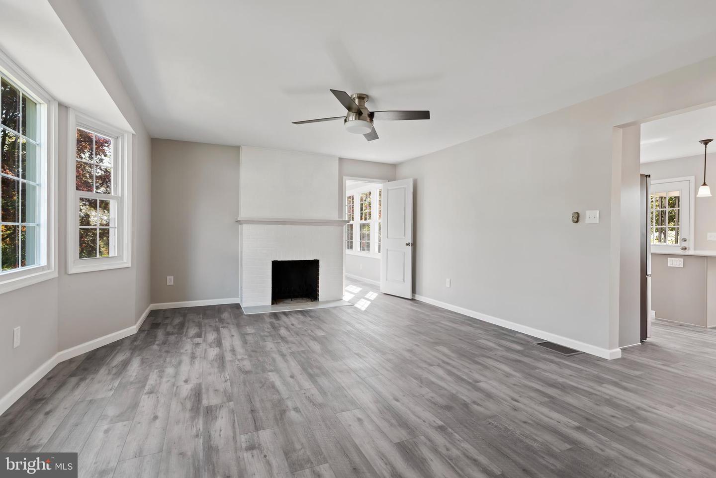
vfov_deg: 70.5
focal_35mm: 17
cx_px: 358
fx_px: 338
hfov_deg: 93.3
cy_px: 239
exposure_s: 1/15
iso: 400
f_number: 6.3
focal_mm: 17
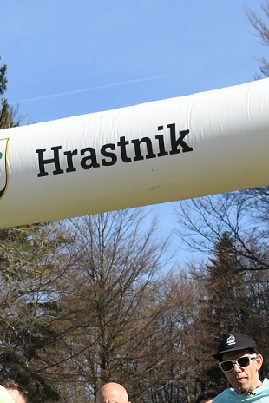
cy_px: 445
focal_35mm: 160
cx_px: 36
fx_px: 1791
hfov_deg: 8.6
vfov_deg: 12.6
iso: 200
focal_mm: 40
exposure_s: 1/500
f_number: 7.1
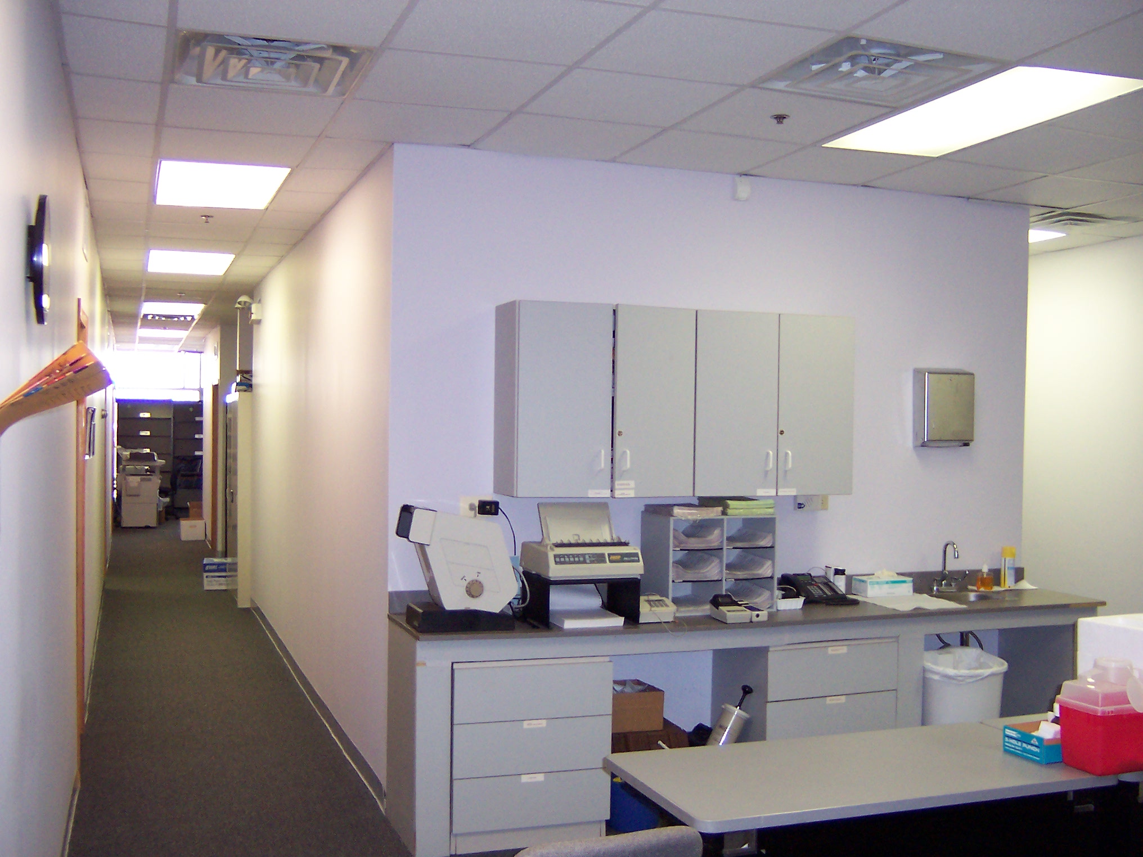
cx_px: 572
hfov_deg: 51.4
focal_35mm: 36
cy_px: 428
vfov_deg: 39.7
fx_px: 1189
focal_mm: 5.6
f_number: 2.4
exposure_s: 1/60
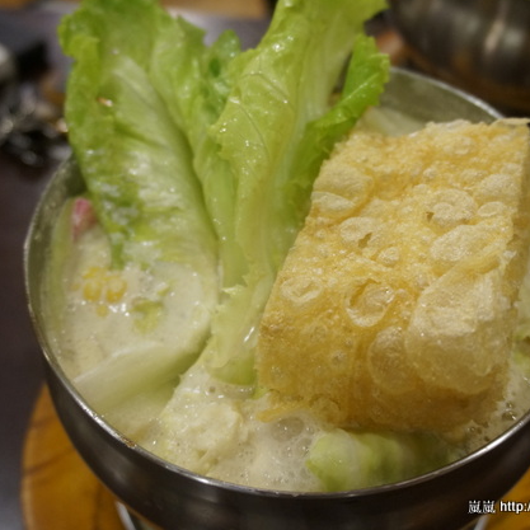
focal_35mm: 43
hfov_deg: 39.1
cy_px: 261
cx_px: 300
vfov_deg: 39.2
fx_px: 745
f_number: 4
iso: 1250
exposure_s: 1/60
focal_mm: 22
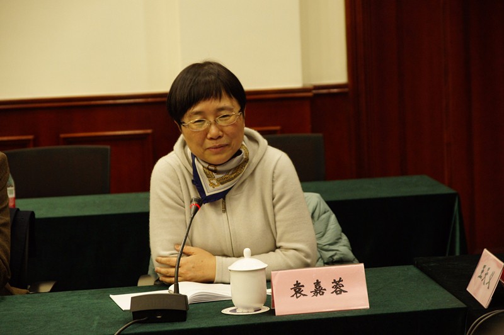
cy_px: 168
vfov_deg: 12.2
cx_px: 252
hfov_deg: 18.2
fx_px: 1574
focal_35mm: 112
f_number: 4.5
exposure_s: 1/20
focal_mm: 75
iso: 1600
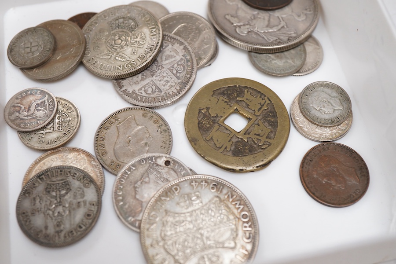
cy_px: 132
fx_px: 495
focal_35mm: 45
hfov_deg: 43.6
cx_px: 198
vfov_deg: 29.9
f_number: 9
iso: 1250
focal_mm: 30
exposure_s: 1/125
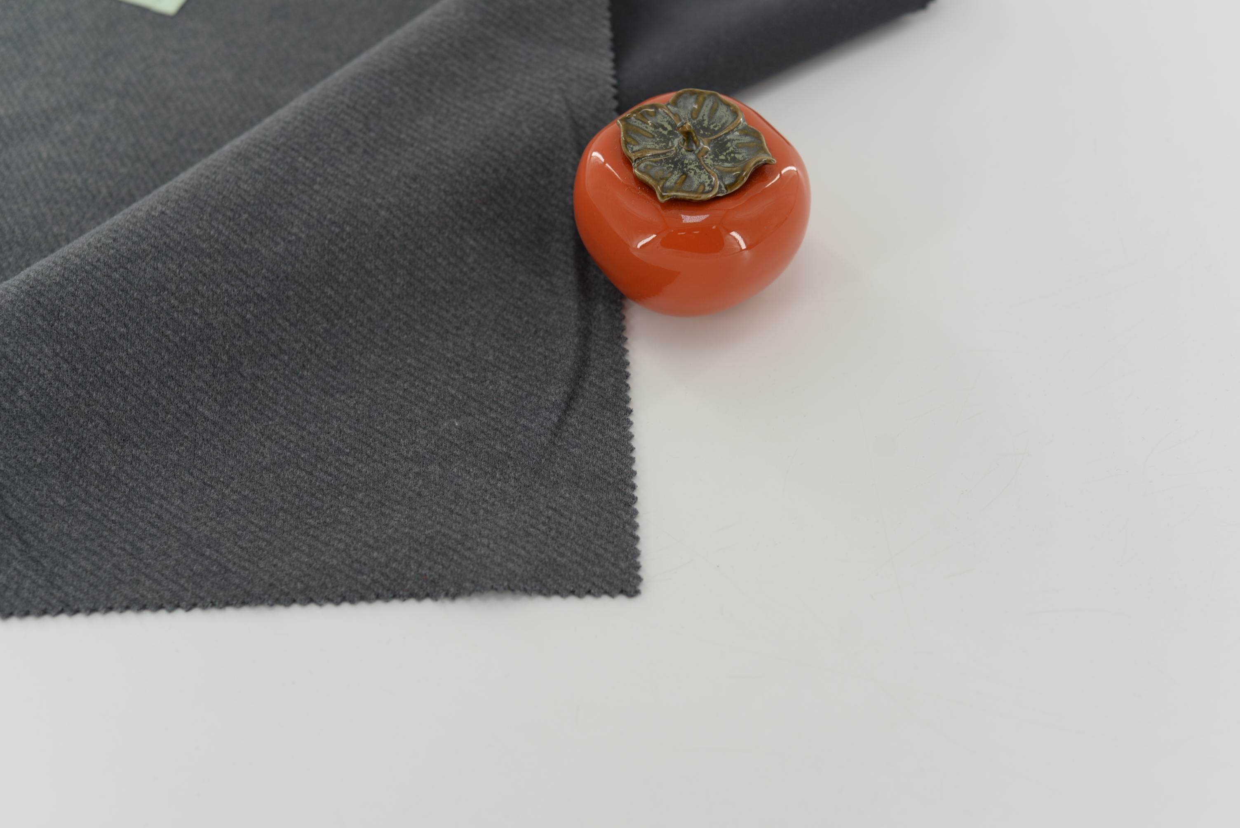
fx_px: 1723
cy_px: 414
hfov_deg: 39.6
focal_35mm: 50
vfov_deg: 27.0
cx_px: 620
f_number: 3.5
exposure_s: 1/200
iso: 100
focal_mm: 50
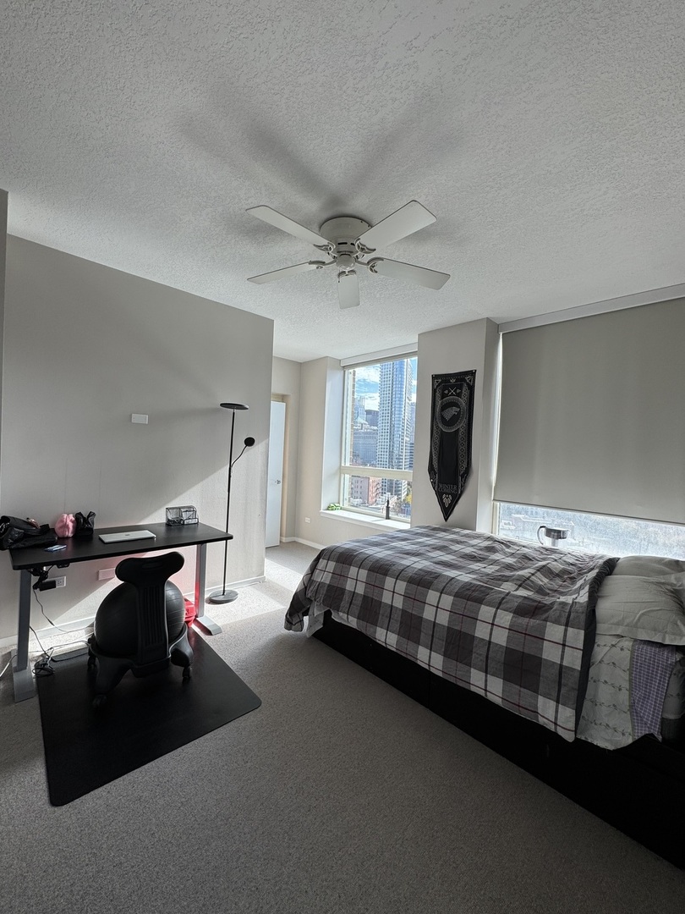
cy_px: 457
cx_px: 342
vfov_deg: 102.1
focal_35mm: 14
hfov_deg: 85.7
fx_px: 369
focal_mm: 2.22
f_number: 2.2
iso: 40
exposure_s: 1/270
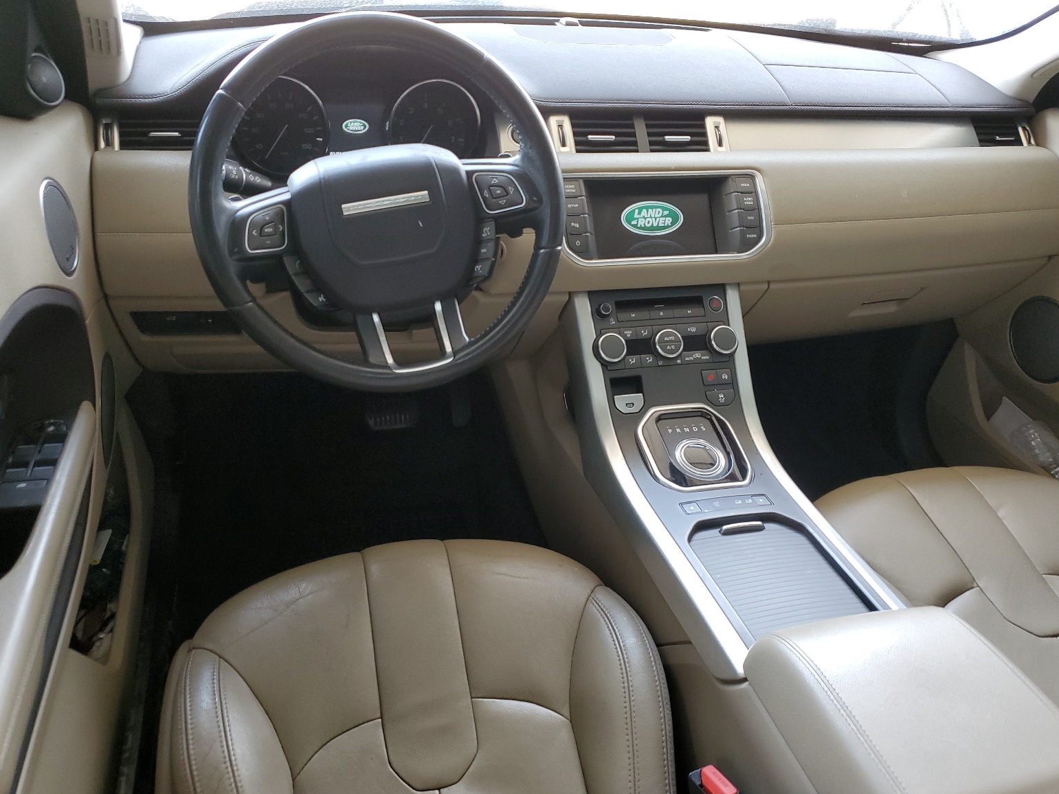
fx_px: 826
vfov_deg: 51.3
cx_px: 529
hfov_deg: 65.3
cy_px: 411
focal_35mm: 27
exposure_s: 1/120
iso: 83
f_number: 1.5
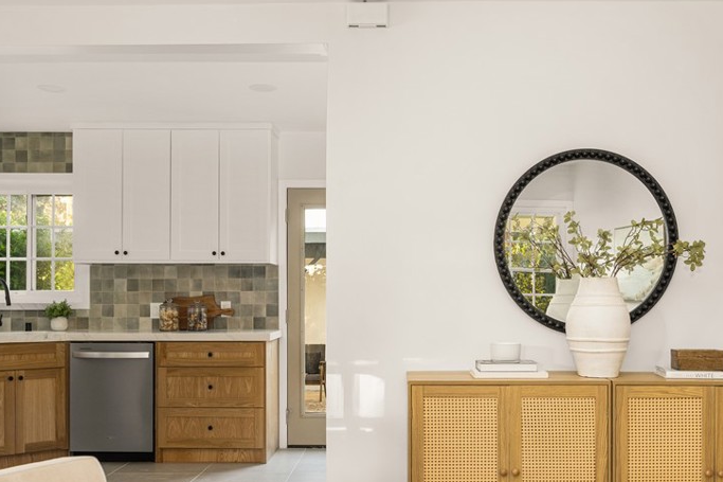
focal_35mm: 34
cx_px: 377
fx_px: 678
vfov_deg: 38.5
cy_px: 333
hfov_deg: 56.1
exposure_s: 1/2.5
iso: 125
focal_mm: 22.5
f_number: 6.3
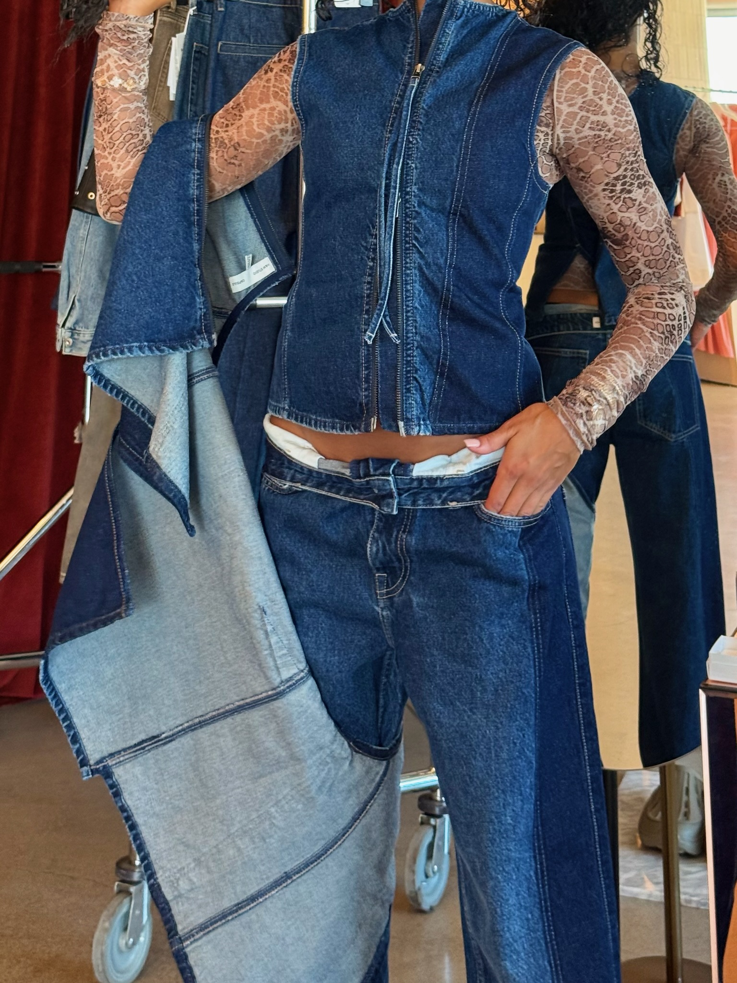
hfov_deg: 30.3
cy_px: 492
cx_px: 368
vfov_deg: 39.7
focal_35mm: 48
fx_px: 1363
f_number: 1.78
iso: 100
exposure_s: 1/59
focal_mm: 6.76
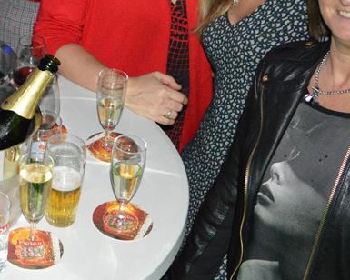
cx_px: -58
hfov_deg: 23.2
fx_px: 787
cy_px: 13
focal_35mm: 76
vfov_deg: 19.7
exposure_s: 1/60
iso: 3200
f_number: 3.5
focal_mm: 18
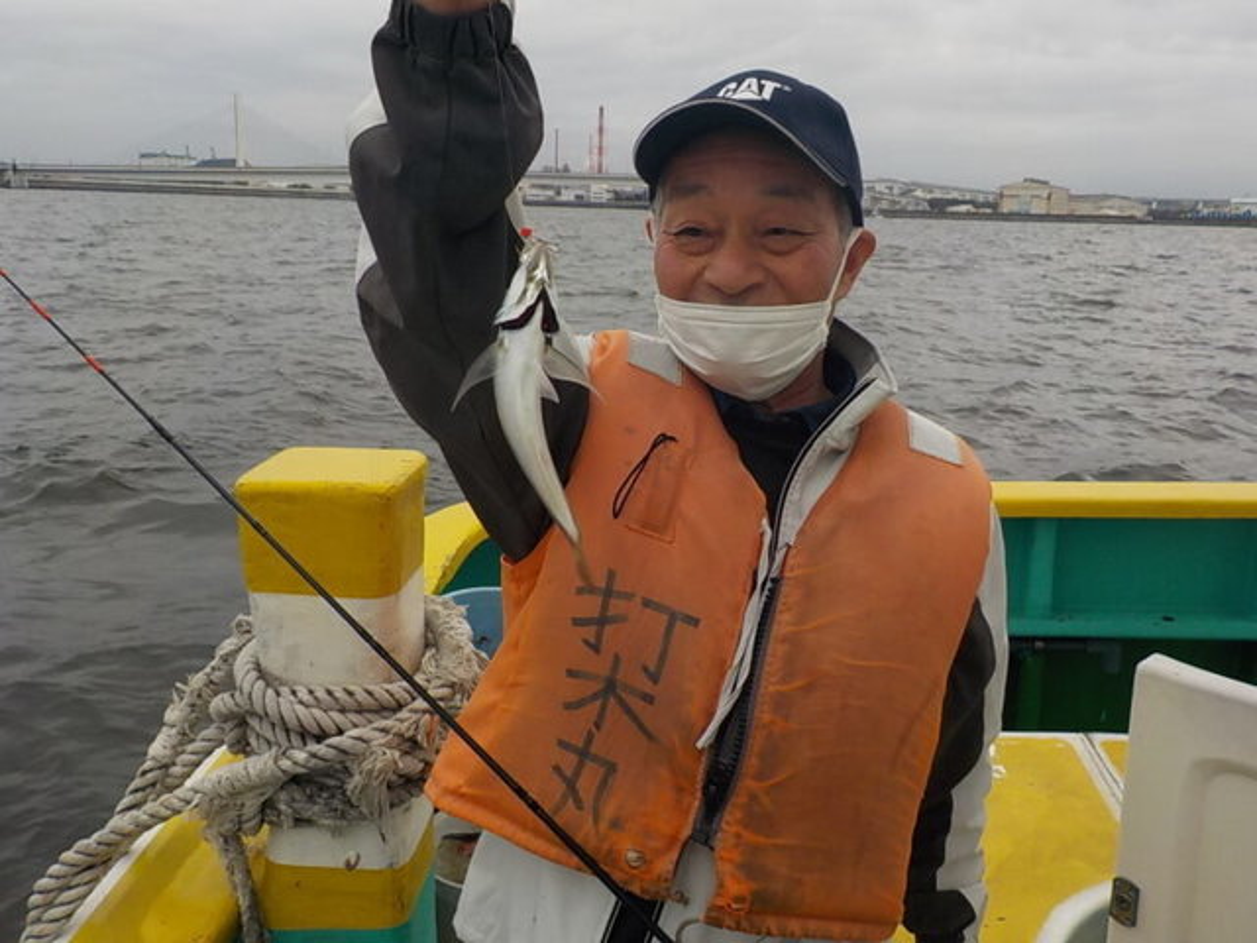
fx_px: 1089
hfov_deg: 60.0
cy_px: 472
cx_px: 628
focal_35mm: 30
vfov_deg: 46.8
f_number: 3.3
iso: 125
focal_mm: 4.1
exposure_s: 1/500
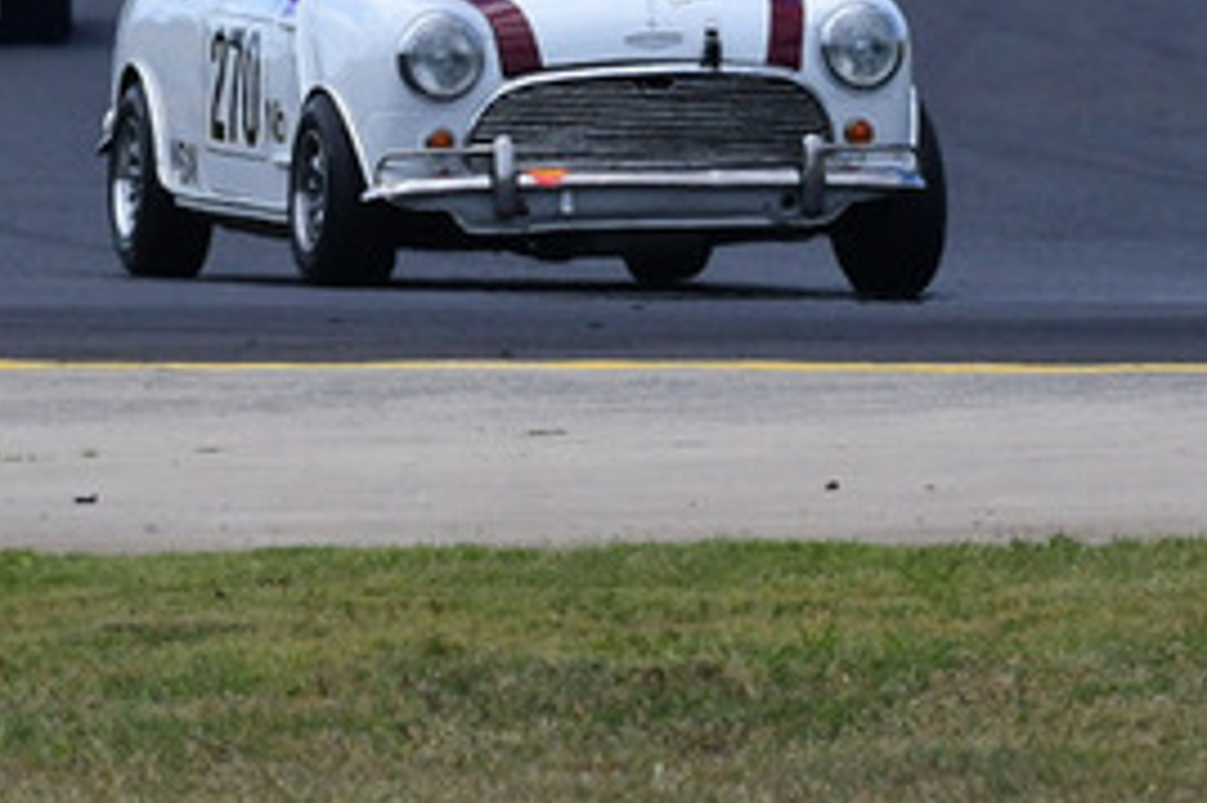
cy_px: -99
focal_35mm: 1608
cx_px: 323
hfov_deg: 1.3
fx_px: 53878
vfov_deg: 0.9
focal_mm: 360
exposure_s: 1/640
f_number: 13
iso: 640
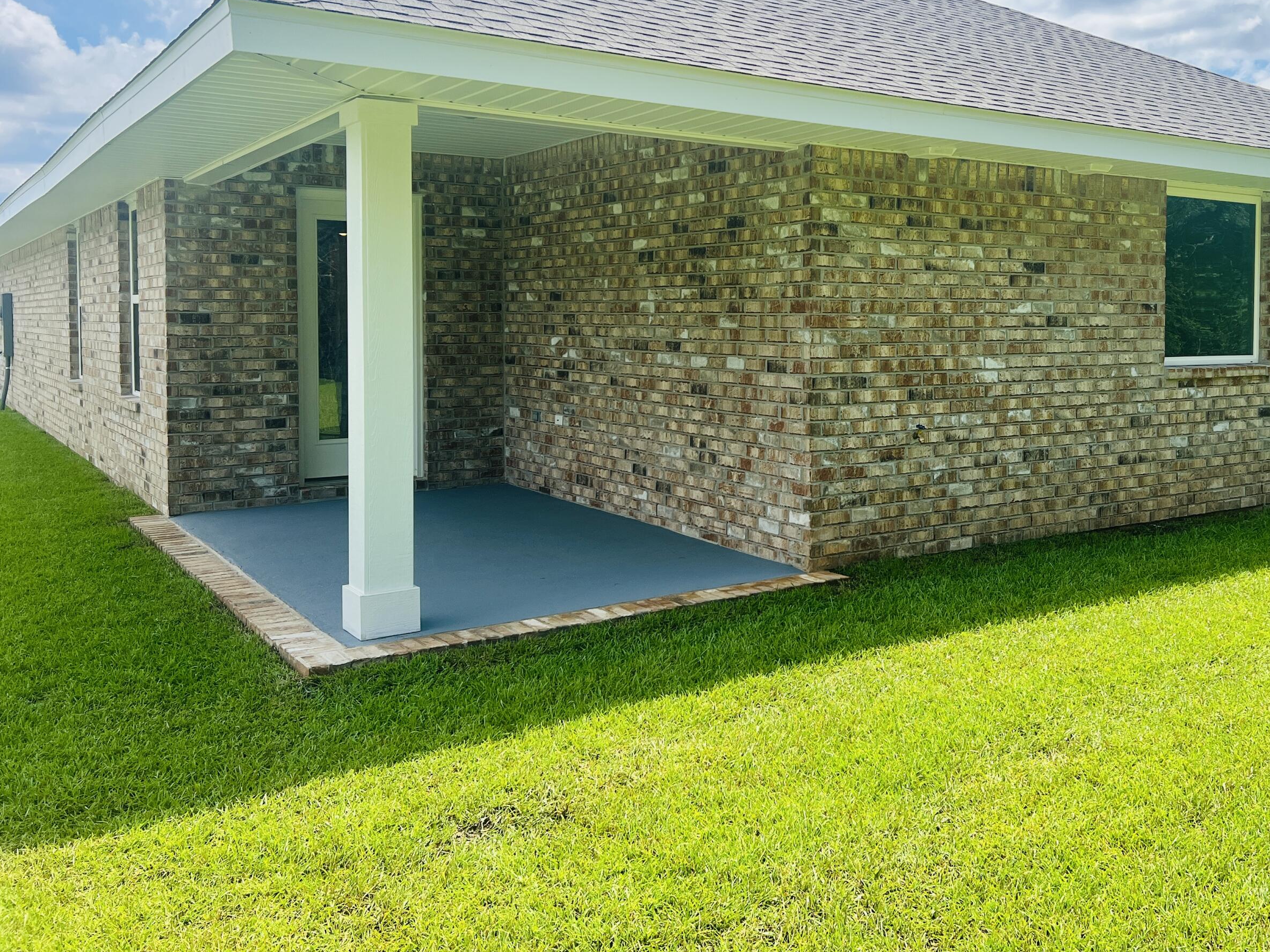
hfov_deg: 54.8
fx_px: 1211
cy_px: 351
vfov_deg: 42.6
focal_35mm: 33
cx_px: 780
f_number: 1.5
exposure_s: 1/2994
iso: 50
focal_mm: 5.7
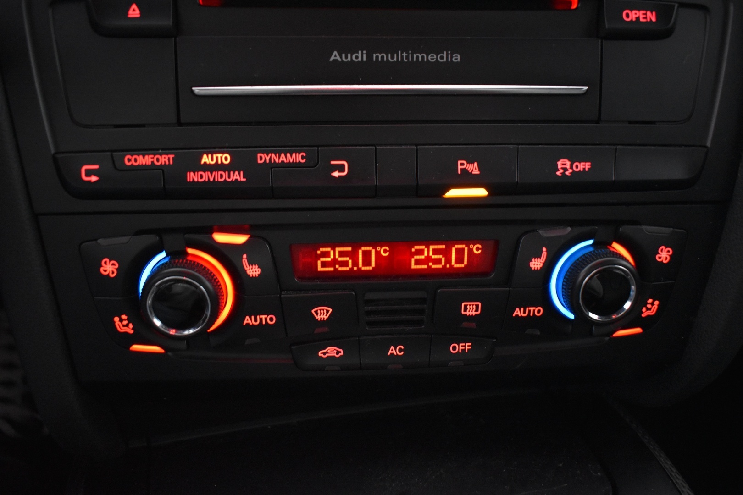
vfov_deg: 43.6
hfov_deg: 61.9
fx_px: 619
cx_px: 372
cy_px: 248
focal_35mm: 30
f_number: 3.8
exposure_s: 1/20
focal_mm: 20
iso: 3200
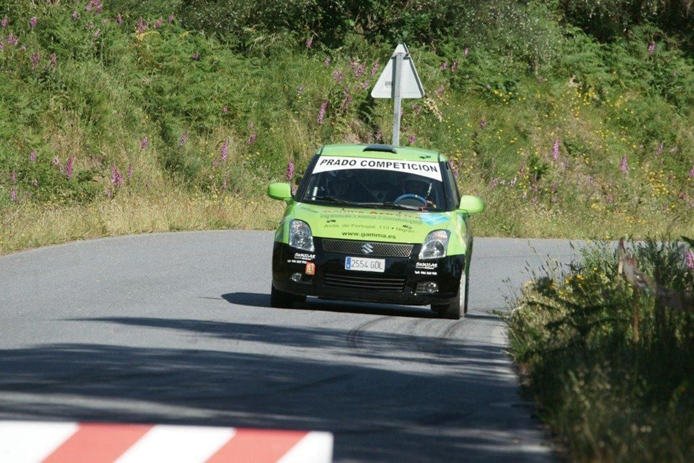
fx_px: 7711
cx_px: 347
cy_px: 232
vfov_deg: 3.4
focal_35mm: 400
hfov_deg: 5.2
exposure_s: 1/1600
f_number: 8
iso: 800
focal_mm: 400
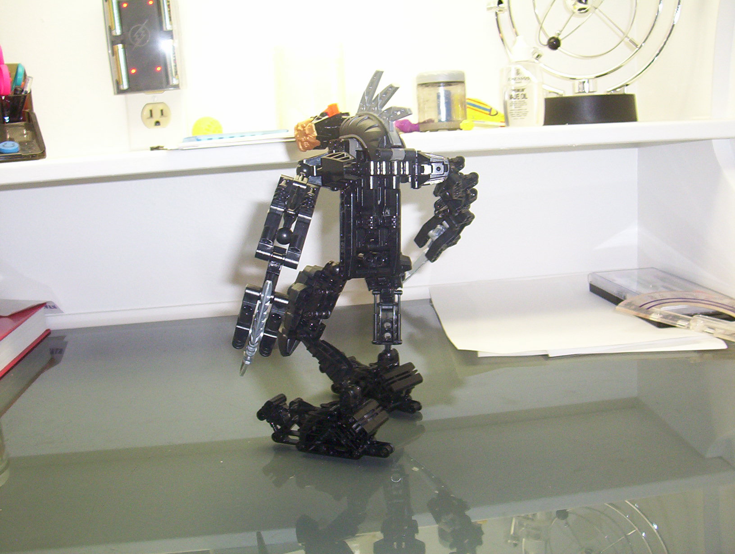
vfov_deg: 33.7
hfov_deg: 43.8
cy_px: 277
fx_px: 915
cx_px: 368
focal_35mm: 43
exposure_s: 1/60
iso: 140
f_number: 2.73
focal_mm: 5.77
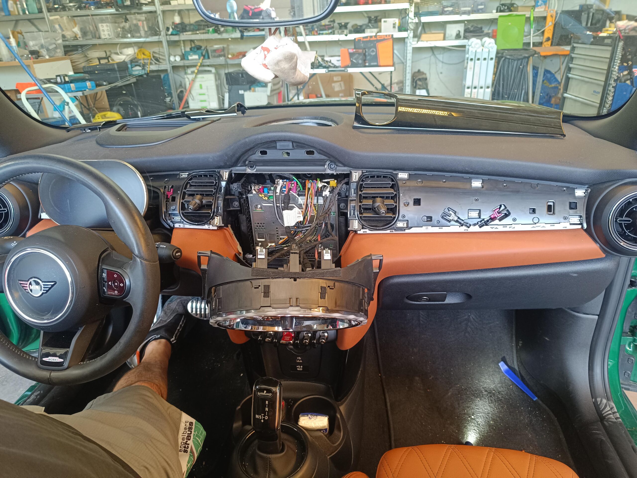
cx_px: 318
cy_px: 239
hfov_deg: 71.6
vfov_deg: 56.8
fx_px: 442
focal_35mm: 24
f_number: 1.88
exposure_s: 1/50.1
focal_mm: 5.59
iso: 599
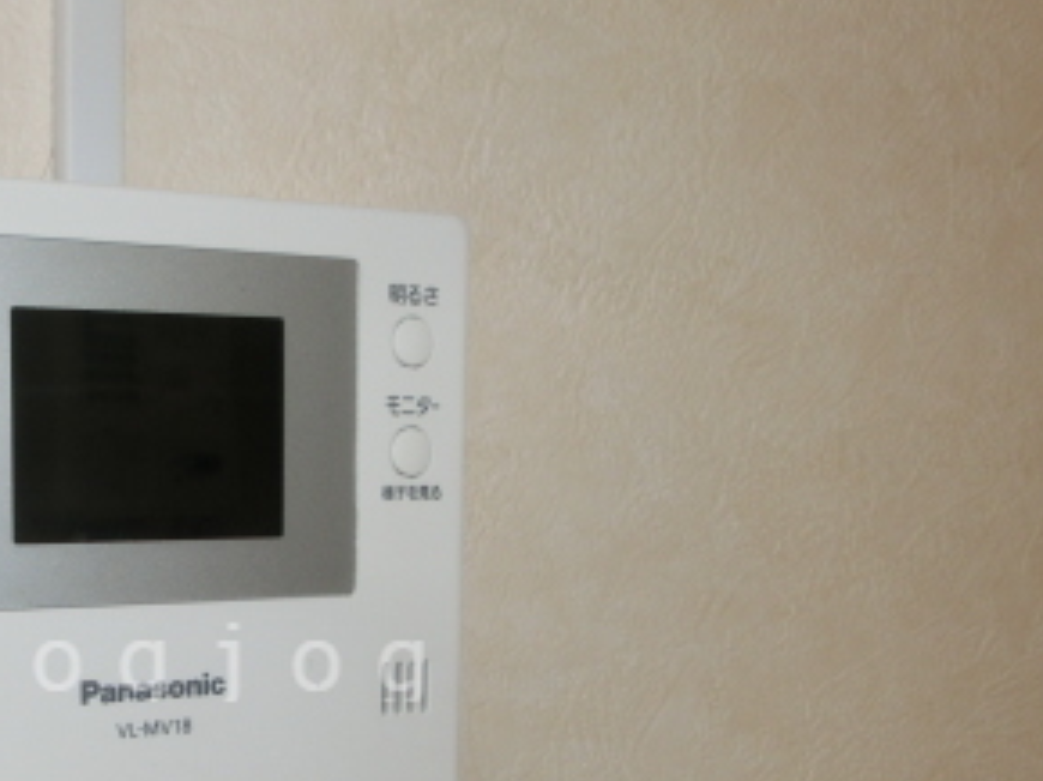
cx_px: 198
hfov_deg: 35.0
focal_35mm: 53
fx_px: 1596
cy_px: 659
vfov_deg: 26.8
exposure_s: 1/250
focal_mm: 4.24
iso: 80
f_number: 3
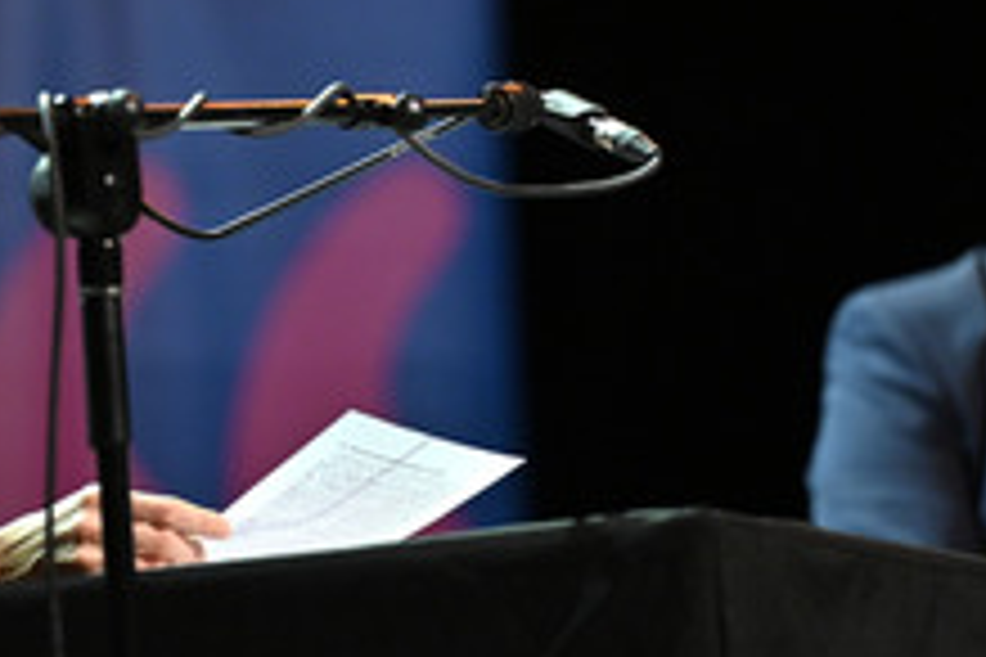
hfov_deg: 5.0
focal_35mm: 411
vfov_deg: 3.3
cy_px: 86
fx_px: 11256
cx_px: 331
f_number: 2.8
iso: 2000
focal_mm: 200
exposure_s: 1/400
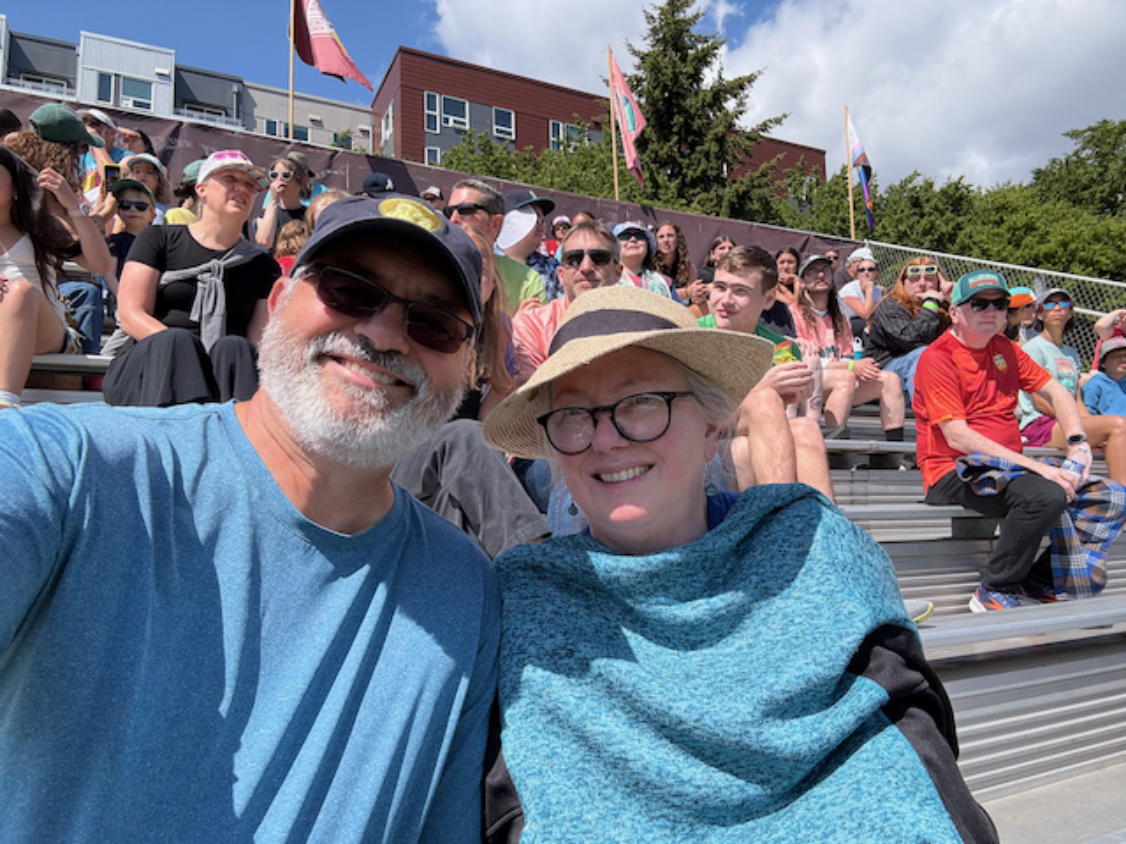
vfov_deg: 58.9
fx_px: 748
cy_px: 422
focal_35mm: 23
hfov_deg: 73.9
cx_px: 563
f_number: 1.9
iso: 40
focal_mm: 2.69
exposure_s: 1/1125
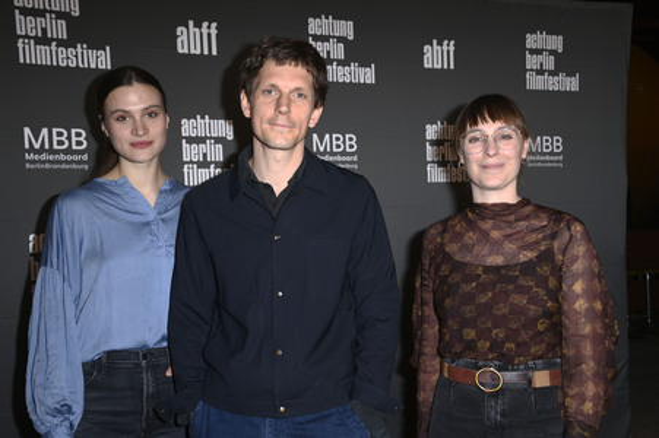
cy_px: 219
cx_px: 330
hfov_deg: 43.6
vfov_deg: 29.8
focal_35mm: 45
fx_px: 823
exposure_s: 1/250
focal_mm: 45
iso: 640
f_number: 6.3
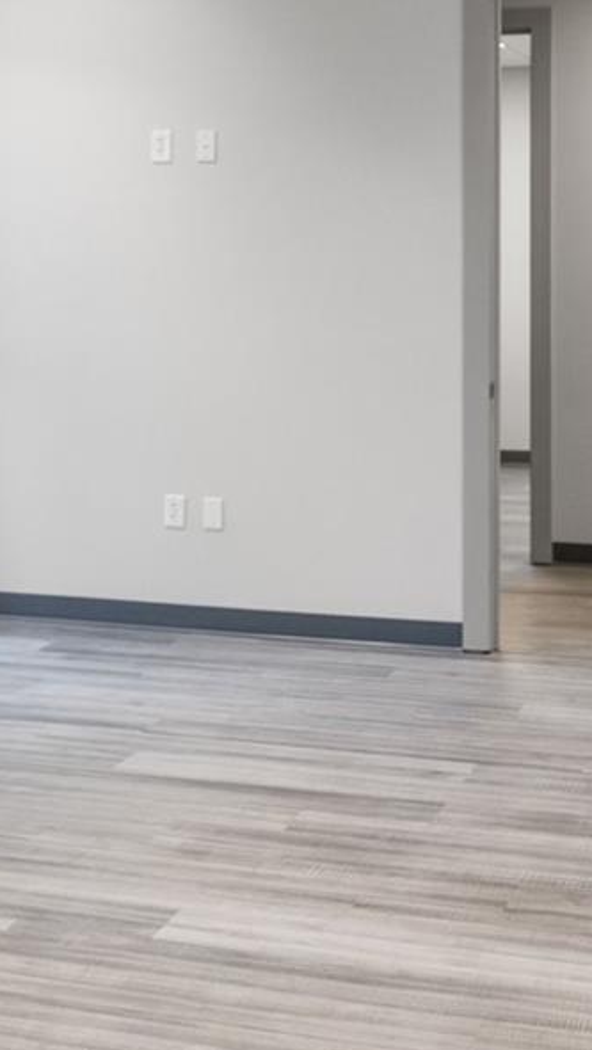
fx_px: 1421
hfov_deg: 23.4
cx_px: 380
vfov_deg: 39.7
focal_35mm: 51
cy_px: 290
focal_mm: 18
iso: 320
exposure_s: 1/2
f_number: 8
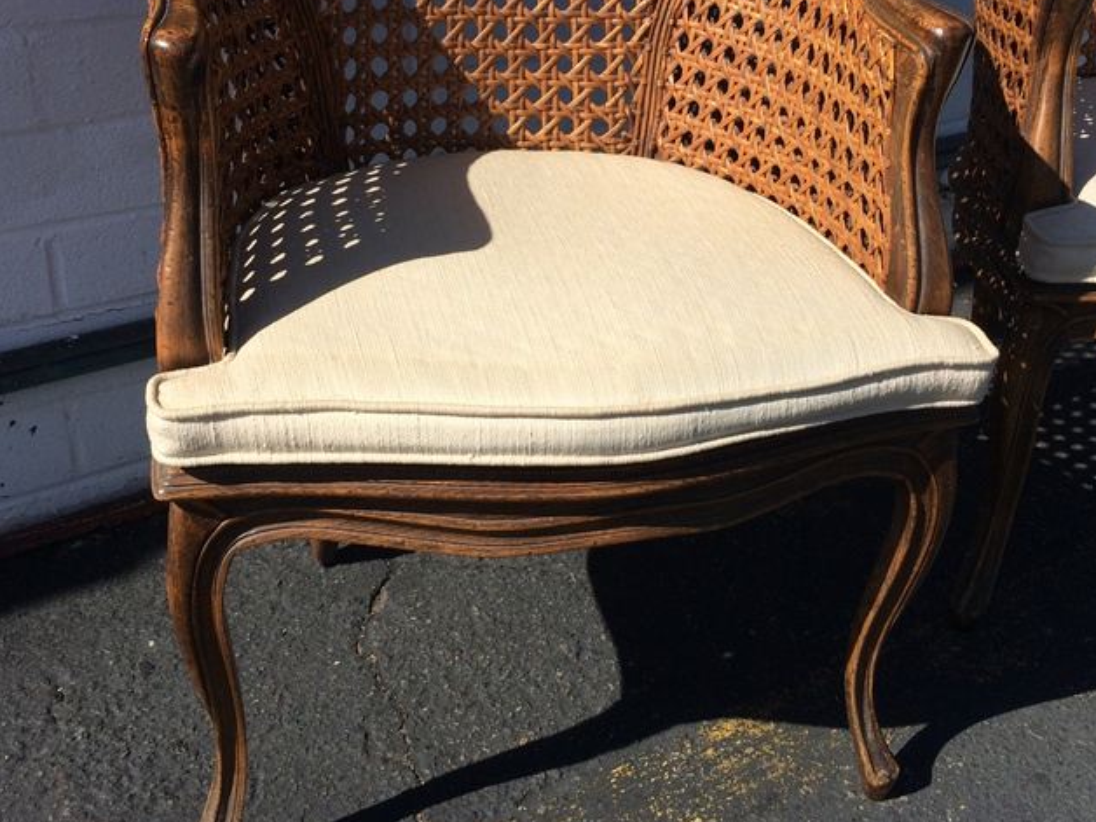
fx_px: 1361
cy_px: 282
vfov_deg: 33.3
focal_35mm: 43
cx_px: 560
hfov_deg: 43.8
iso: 32
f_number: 2.2
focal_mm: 4.12
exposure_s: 1/2740
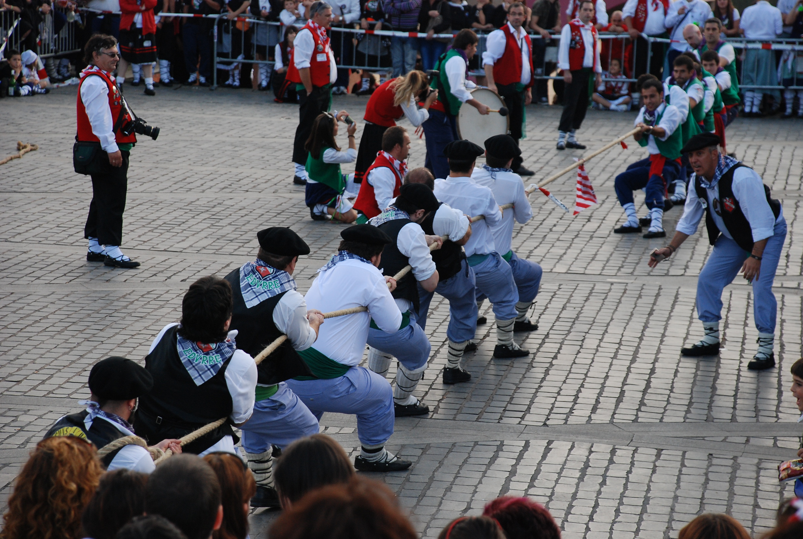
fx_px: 3185
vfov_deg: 9.7
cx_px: 402
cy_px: 270
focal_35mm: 142
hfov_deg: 14.4
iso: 400
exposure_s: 1/200
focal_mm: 95
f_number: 5.6
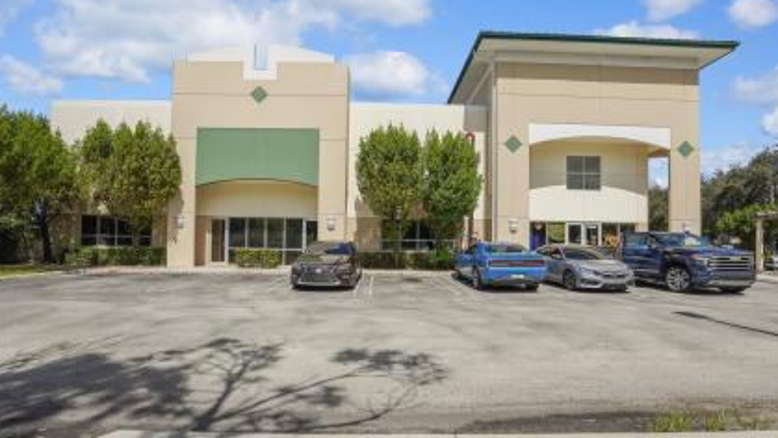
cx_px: 390
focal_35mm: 18
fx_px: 371
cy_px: 241
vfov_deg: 60.9
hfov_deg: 92.6
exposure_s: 1/2500
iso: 800
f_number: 9
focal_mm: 16
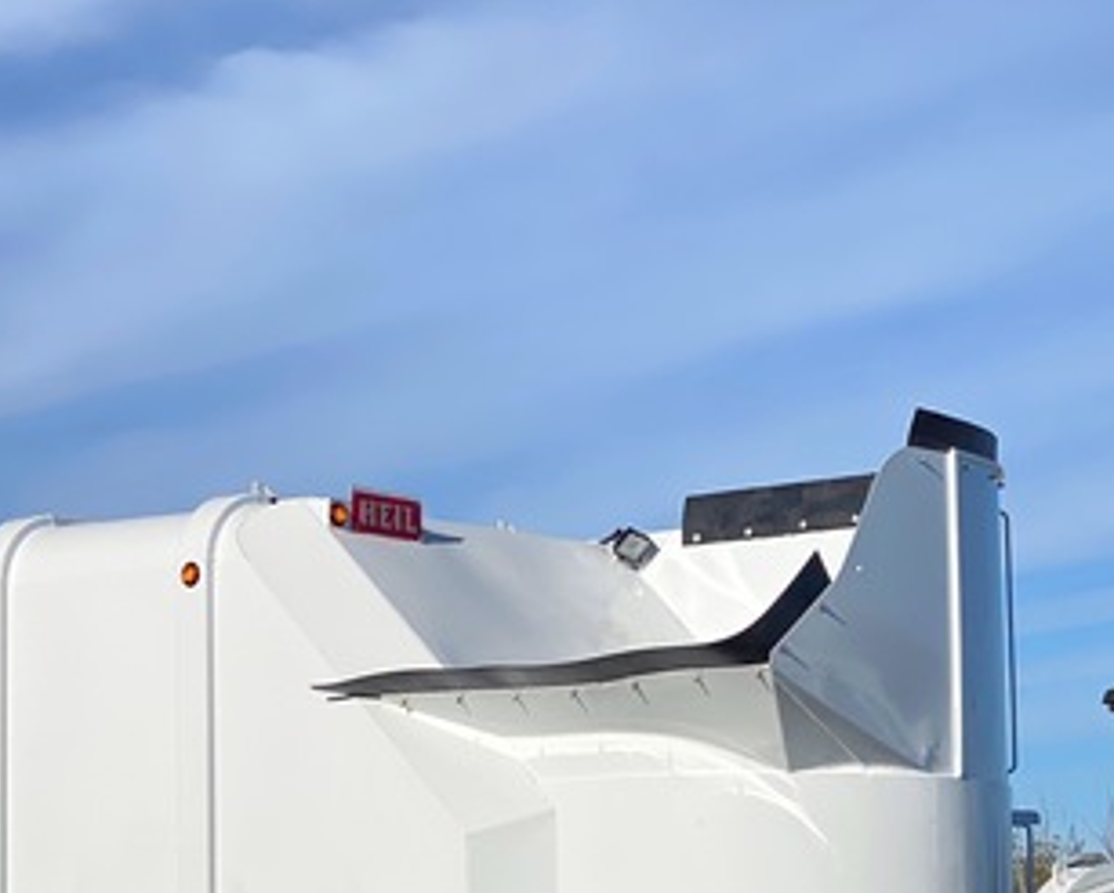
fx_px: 4256
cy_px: 695
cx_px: 766
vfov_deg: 11.9
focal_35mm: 129
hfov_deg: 14.9
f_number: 2
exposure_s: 1/2519
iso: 20
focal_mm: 6
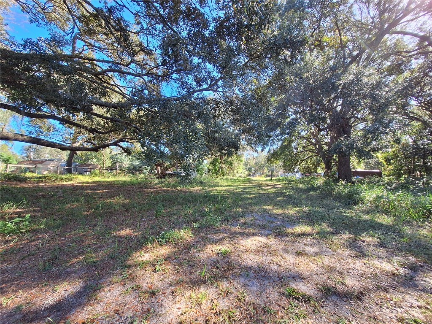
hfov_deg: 106.2
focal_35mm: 13
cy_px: 162
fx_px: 162
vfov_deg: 89.9
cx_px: 216
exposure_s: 1/174
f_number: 2.2
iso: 40
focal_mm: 1.74
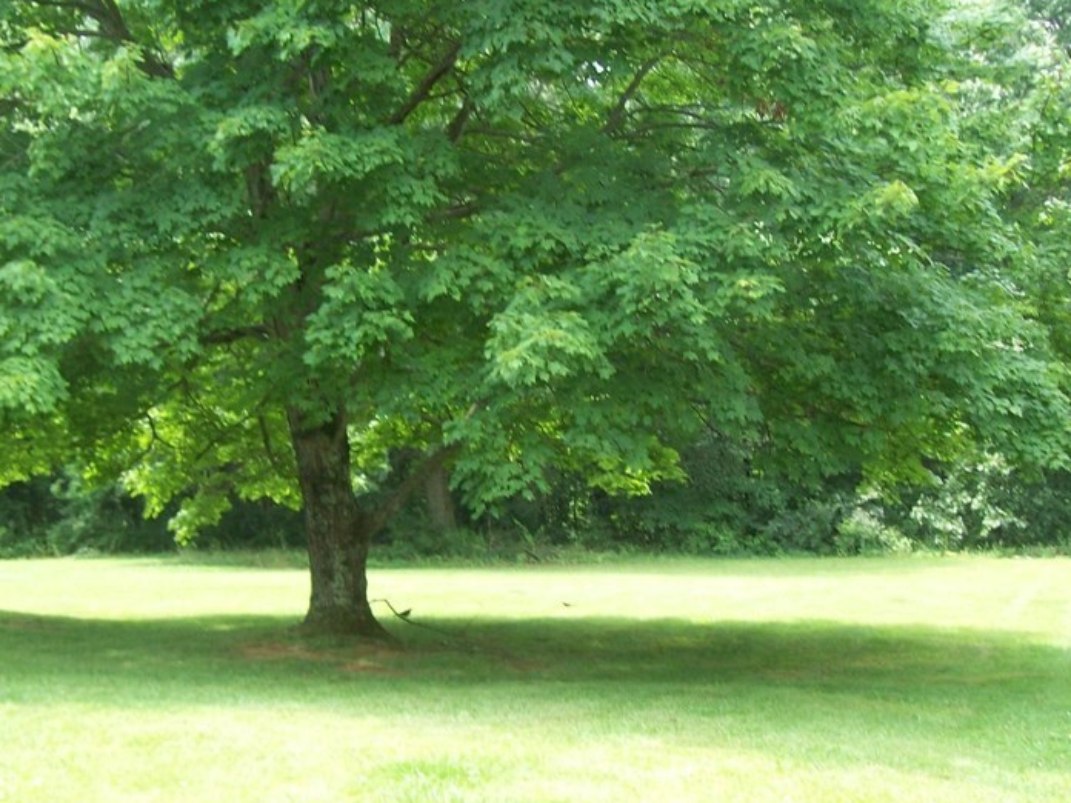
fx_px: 1640
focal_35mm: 53
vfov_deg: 27.5
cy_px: 451
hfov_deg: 36.1
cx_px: 492
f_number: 2.7
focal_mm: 6
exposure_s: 1/122
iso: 80
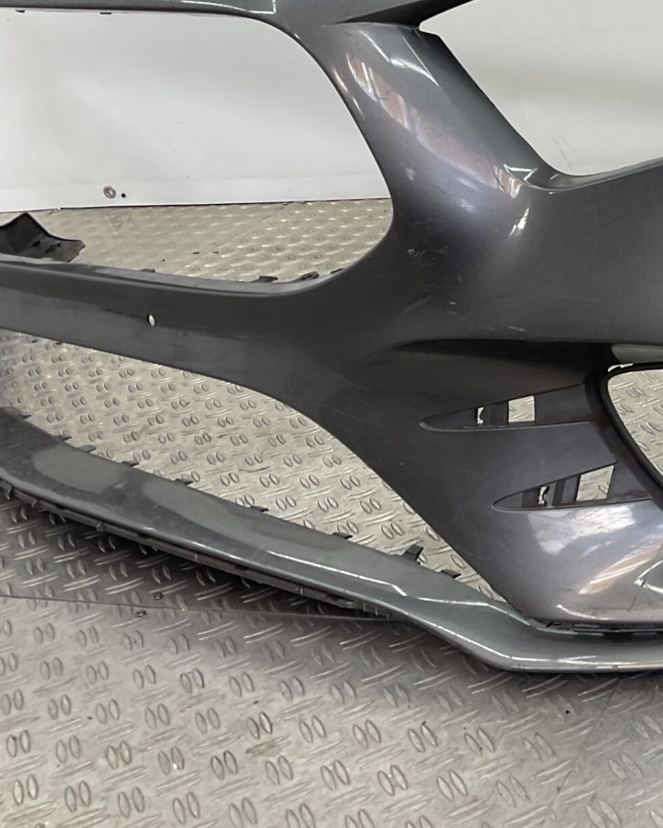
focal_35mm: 59
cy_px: 259
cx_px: 708
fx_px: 1447
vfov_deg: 31.6
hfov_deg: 24.3
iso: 20
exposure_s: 1/100
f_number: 1.8
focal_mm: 3
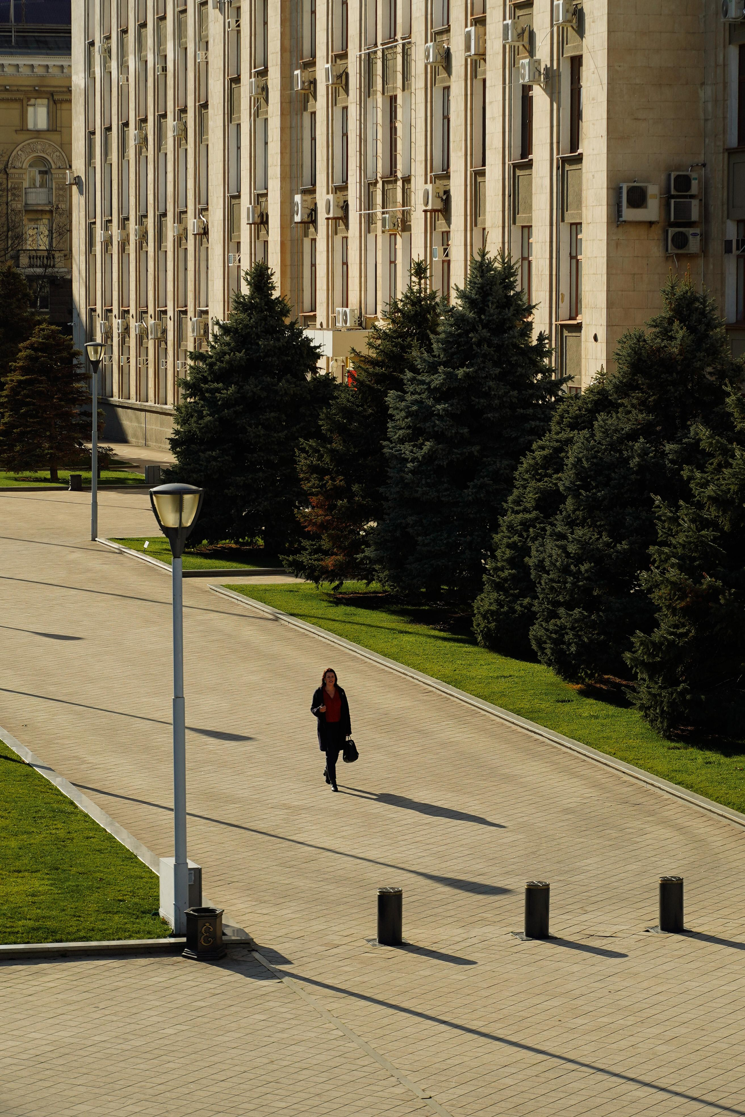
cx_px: 372
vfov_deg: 18.3
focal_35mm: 112
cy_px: 558
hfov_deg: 12.2
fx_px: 3476
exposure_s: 1/1600
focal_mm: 75
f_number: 3.5
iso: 100
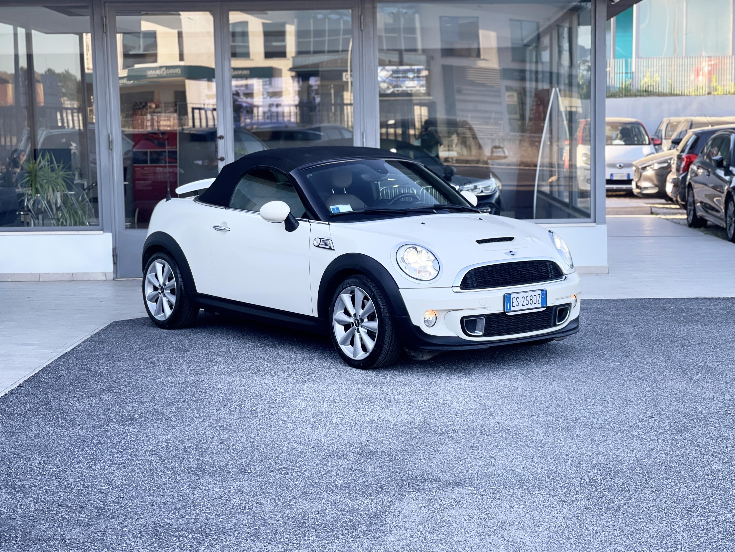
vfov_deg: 22.9
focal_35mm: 64
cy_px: 276
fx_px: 1359
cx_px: 368
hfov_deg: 30.3
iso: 40
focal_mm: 7.5
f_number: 2.2
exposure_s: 1/121
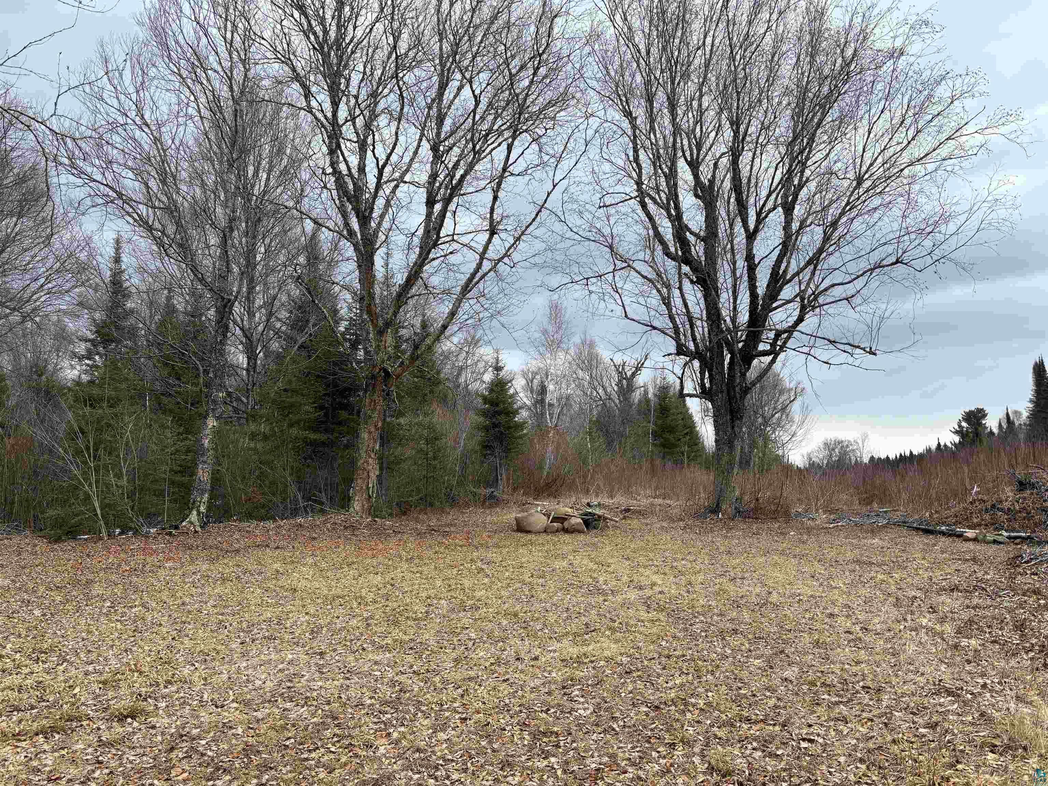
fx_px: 787
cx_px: 524
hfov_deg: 67.3
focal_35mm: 26
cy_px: 393
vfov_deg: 53.1
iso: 50
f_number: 1.6
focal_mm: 5.96
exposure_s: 1/1399
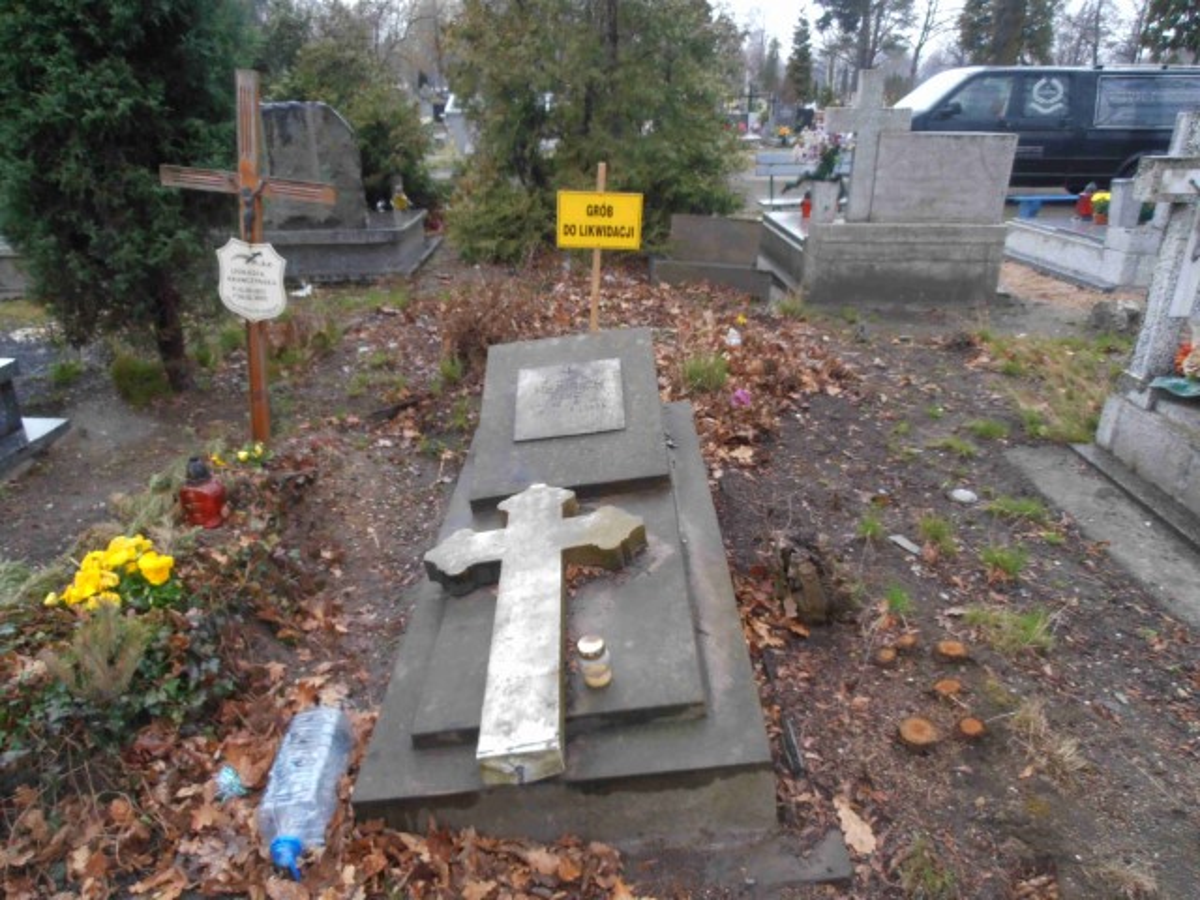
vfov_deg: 56.8
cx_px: 600
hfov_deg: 71.6
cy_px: 450
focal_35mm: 24
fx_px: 832
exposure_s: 1/30
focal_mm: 4.2
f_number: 3
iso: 80
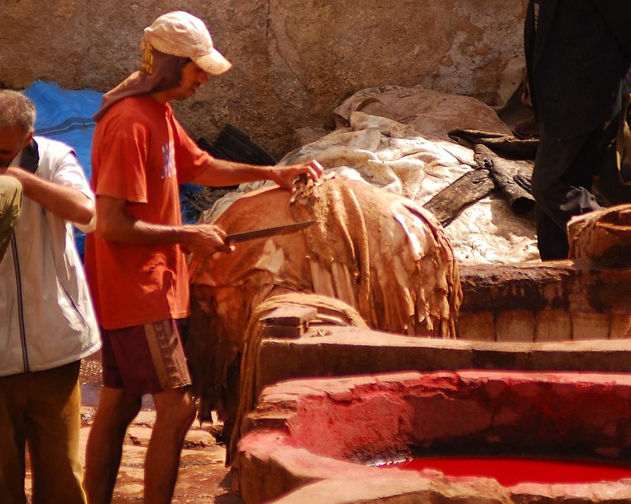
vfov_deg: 2.0
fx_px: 14378
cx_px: 337
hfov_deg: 2.5
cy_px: 151
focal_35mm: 770
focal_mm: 200
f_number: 3.2
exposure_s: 1/640
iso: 100
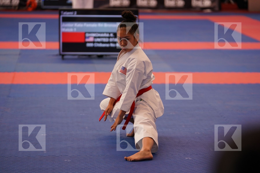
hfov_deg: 15.6
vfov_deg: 10.5
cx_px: 130
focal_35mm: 131
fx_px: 946
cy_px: 86
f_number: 2.8
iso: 500
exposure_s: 1/500
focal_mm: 131
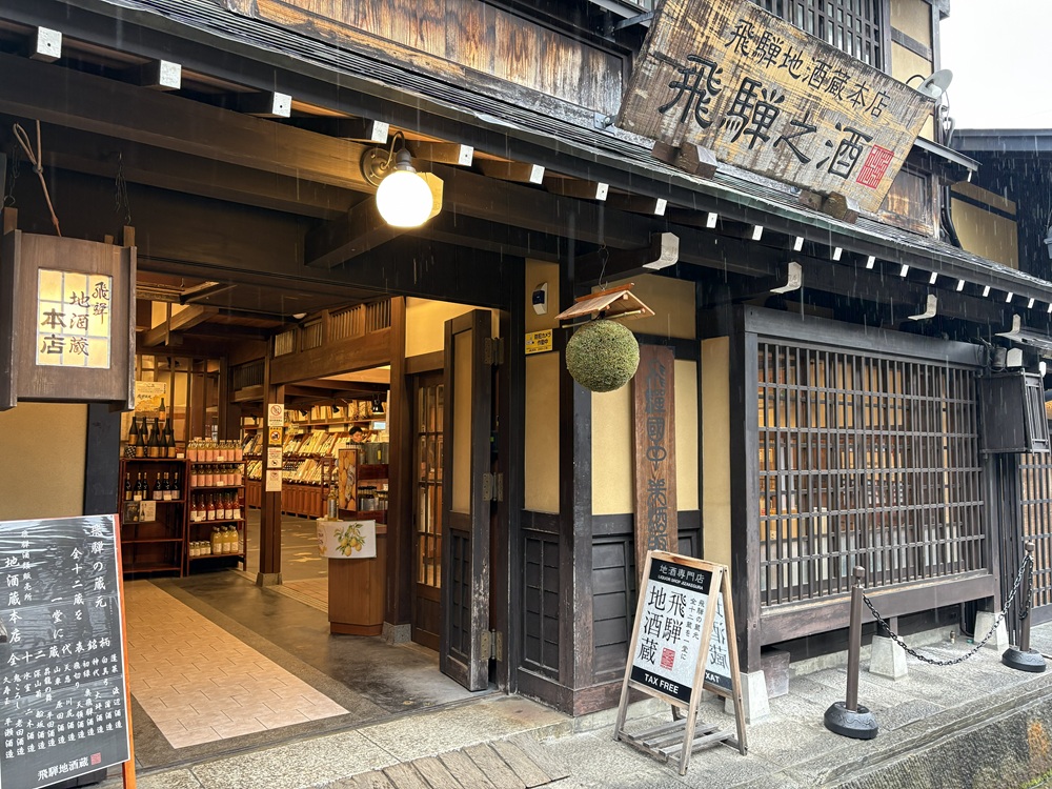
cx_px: 526
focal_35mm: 26
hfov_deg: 67.3
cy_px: 394
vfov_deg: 53.1
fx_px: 790
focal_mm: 5.96
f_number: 1.6
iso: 160
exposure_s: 1/60
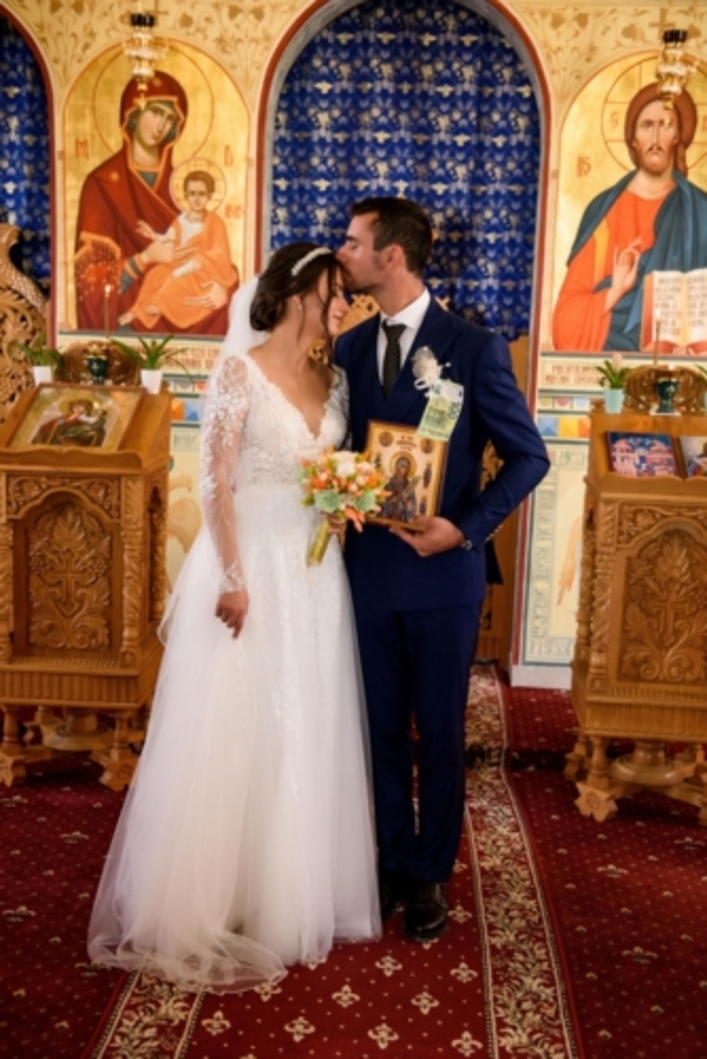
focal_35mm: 48
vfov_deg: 41.1
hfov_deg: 28.1
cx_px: 354
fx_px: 1412
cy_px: 530
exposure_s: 1/180
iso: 1600
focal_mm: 48
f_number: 3.3
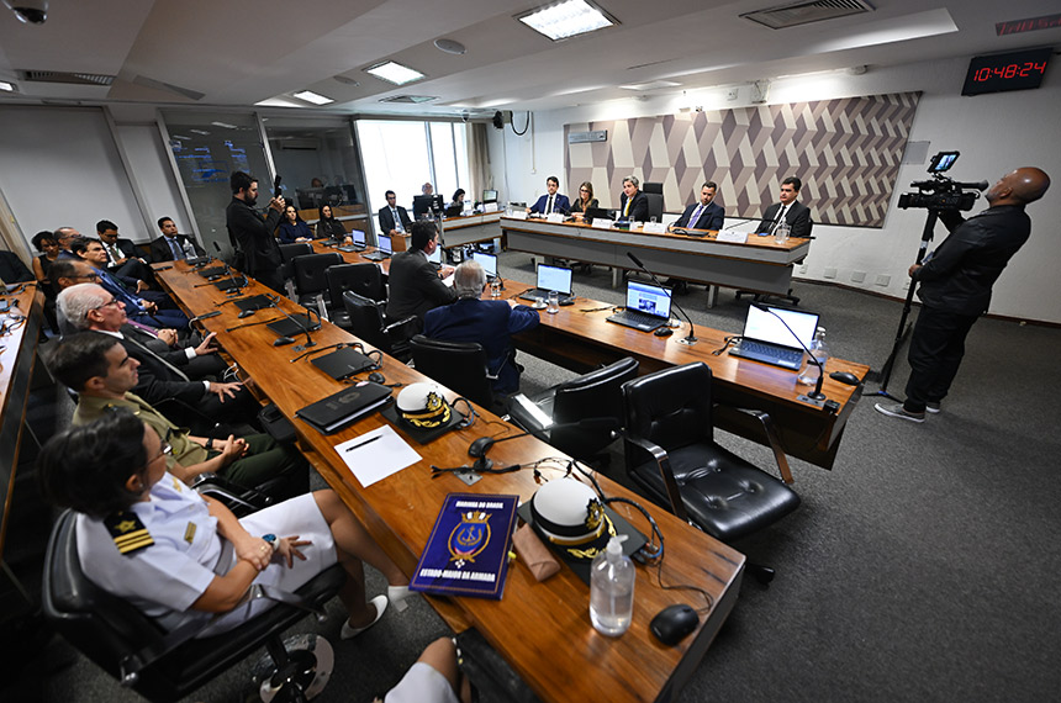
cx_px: 530
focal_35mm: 15
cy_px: 352
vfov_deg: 77.1
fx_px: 441
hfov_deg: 100.5
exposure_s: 1/80
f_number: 2.8
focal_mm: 15
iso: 800
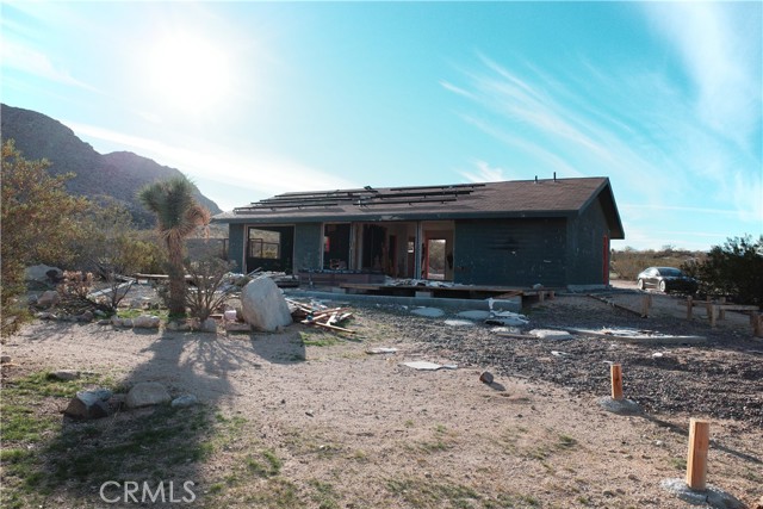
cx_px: 382
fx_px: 594
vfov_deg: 46.4
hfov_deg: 65.5
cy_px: 254
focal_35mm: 28
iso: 200
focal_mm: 18.3
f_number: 5.6
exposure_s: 1/1000
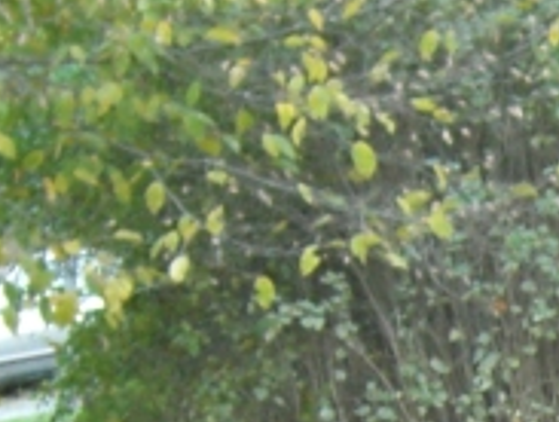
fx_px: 3576
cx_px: 945
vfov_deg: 6.6
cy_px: 829
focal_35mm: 221
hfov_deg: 8.6
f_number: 2.8
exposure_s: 1/100
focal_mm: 7.9
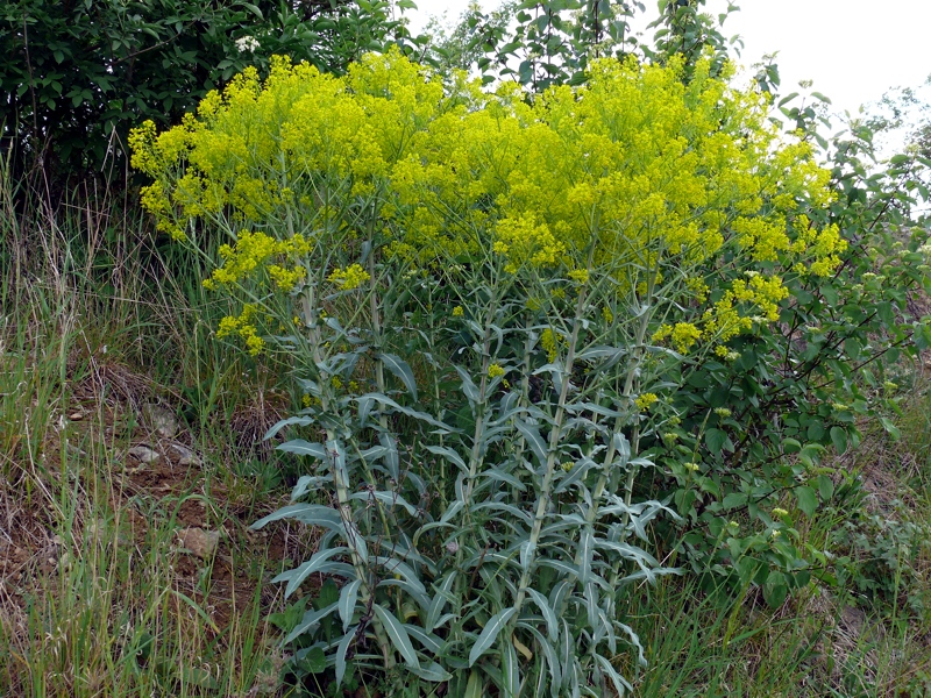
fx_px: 941
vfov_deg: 40.7
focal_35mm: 35
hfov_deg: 52.6
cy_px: 349
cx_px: 466
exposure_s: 1/160
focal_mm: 7.4
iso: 100
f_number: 4
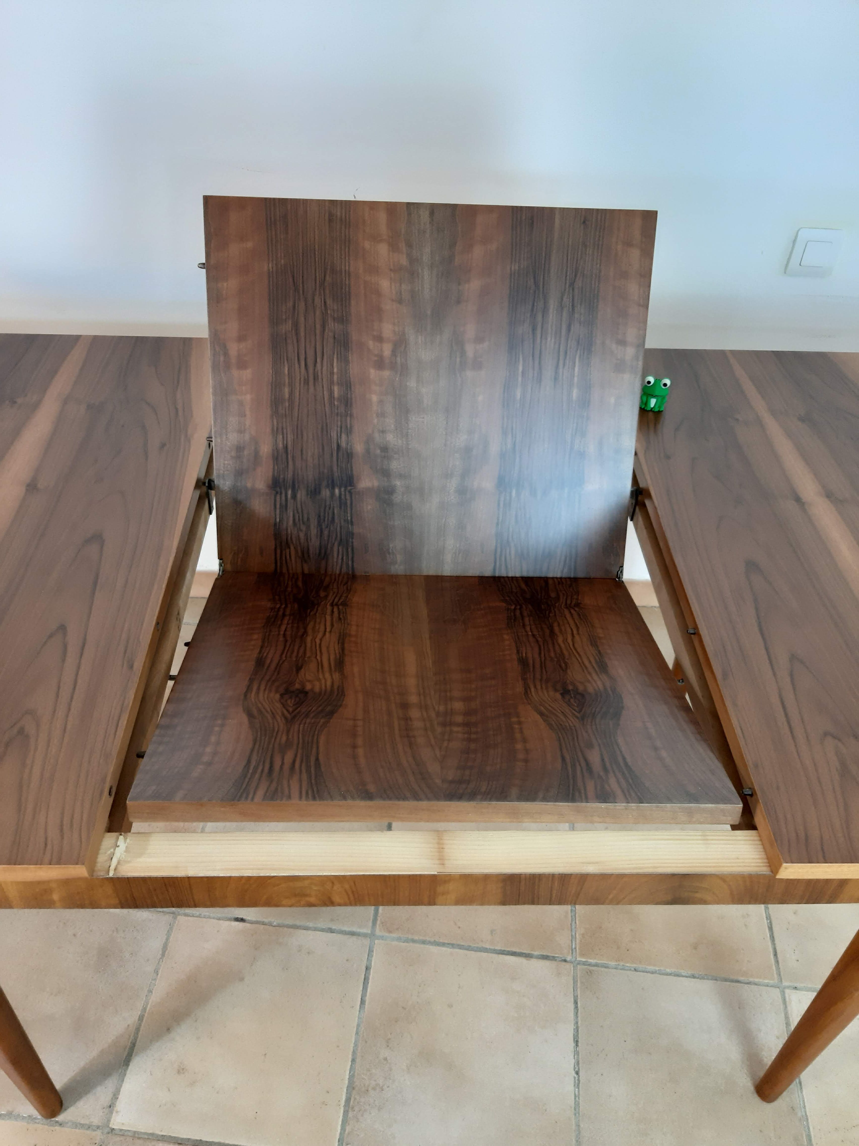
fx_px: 893
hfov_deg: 51.4
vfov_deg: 65.3
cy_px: 573
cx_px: 430
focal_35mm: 27
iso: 160
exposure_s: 1/50
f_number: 1.7
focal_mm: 3.93
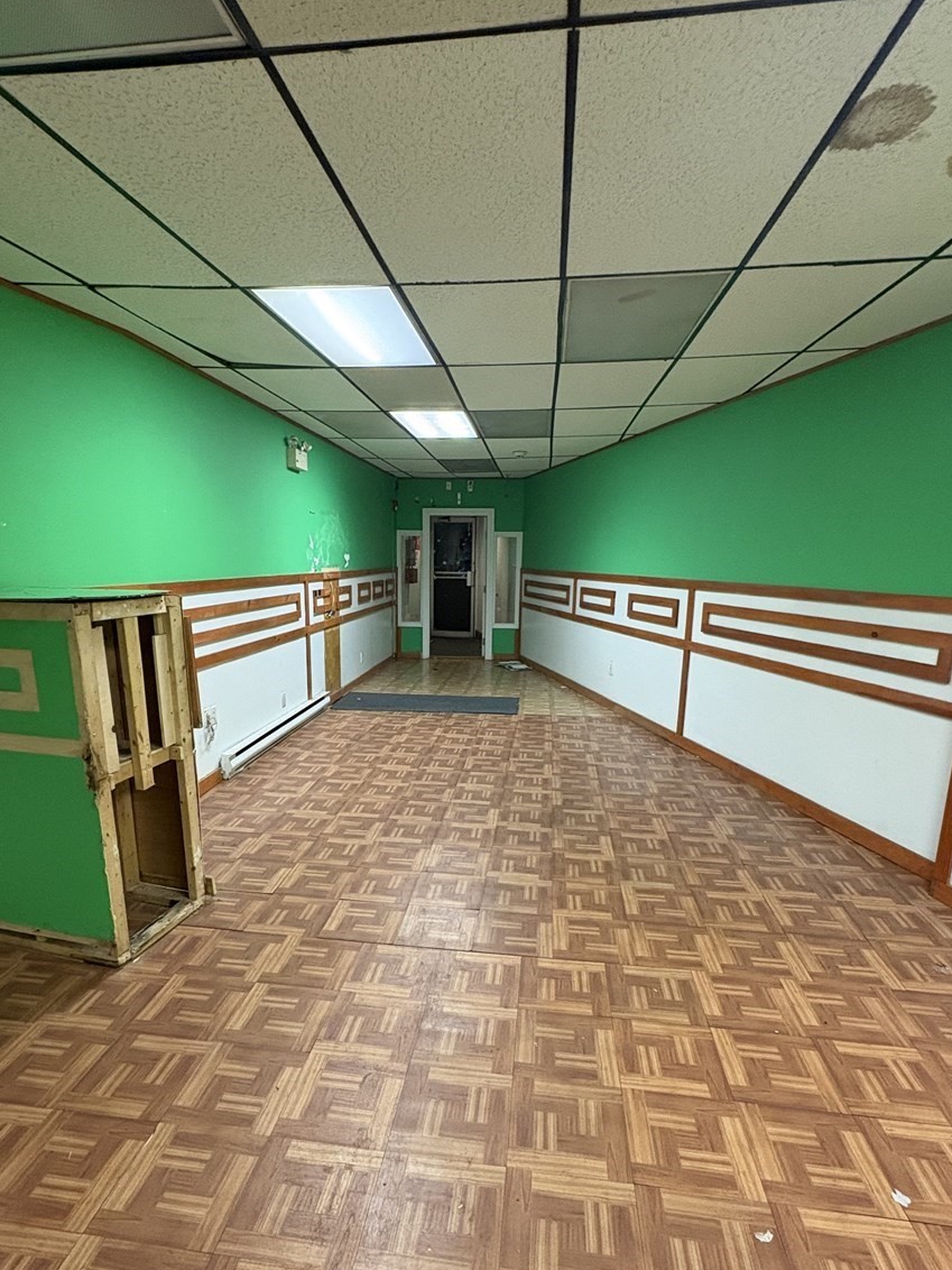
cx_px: 449
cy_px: 711
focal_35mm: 19
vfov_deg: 84.3
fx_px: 697
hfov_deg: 68.6
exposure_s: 1/60
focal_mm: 2.22
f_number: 2.2
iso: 320
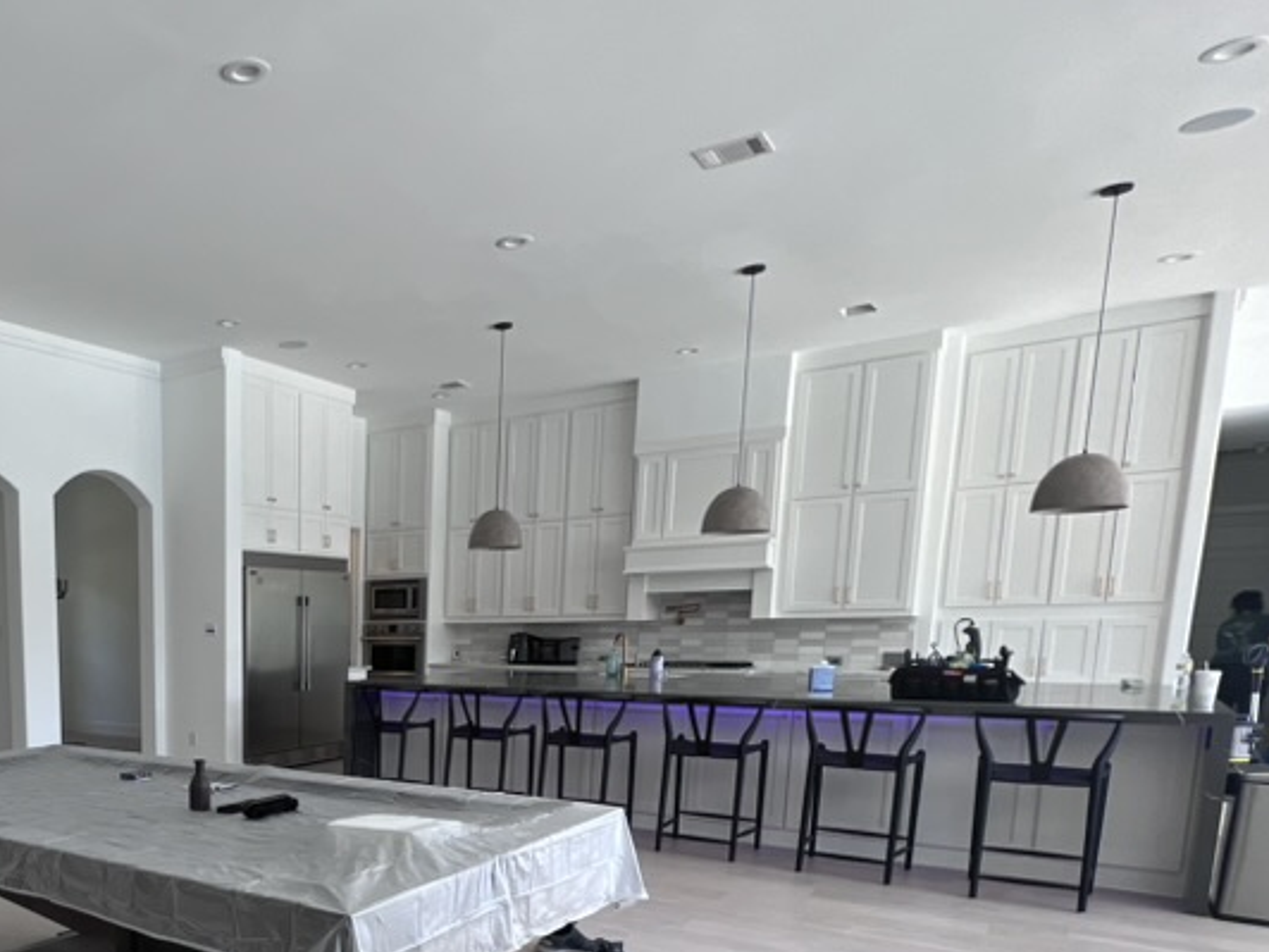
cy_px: 778
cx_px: 184
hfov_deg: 61.2
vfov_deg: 51.1
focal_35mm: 25
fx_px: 916
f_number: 1.8
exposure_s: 1/61
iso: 50
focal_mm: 1.57
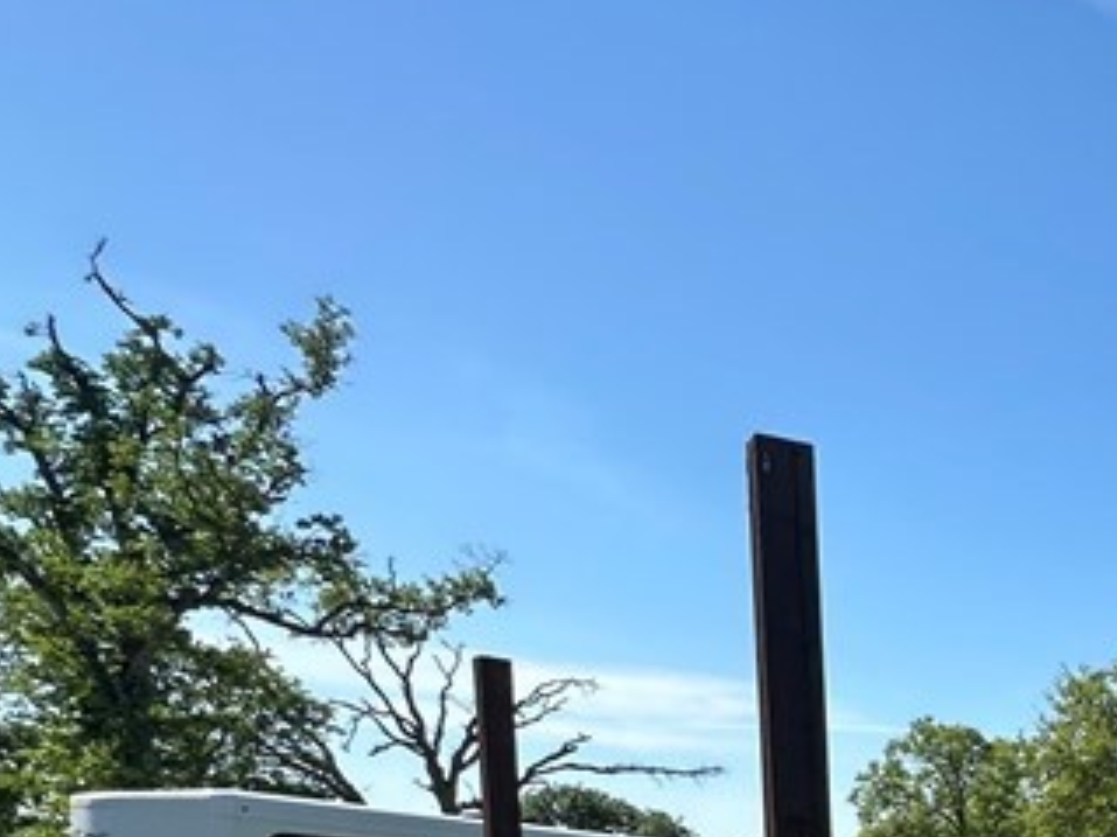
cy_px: 1138
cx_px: 1607
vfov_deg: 26.4
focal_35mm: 45
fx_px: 1452
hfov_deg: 29.3
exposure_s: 1/1335
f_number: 2.2
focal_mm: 2.22
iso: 40
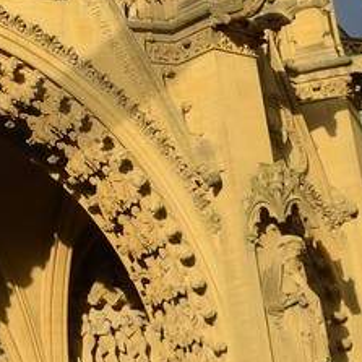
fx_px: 1727
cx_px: -276
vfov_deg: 10.7
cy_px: -429
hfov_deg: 11.2
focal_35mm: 146
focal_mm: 24
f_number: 11
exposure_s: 1/200
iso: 200
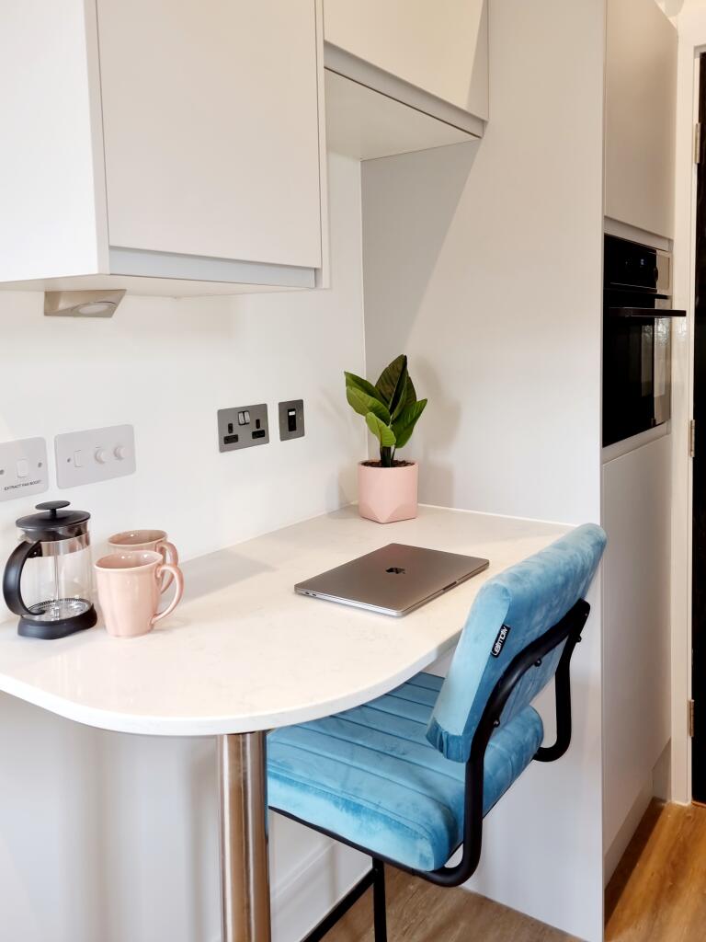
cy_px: 471
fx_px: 653
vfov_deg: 71.6
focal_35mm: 24
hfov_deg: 56.8
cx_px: 353
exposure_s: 1/100
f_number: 1.8
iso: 100
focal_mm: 6.7
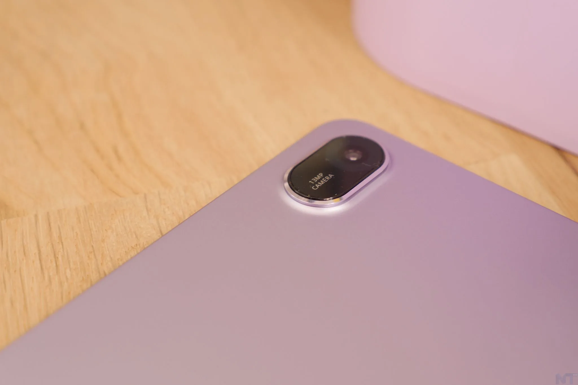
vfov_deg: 20.6
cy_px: 192
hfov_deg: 30.5
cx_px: 289
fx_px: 1060
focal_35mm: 66
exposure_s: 1/80
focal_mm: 32
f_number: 2.8
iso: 320
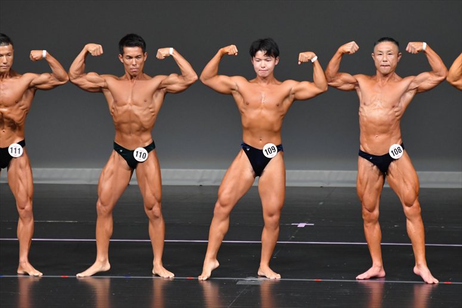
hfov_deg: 6.5
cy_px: 154
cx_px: 231
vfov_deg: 4.4
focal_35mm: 315
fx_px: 4041
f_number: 5.6
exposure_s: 1/400
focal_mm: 210
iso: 4000
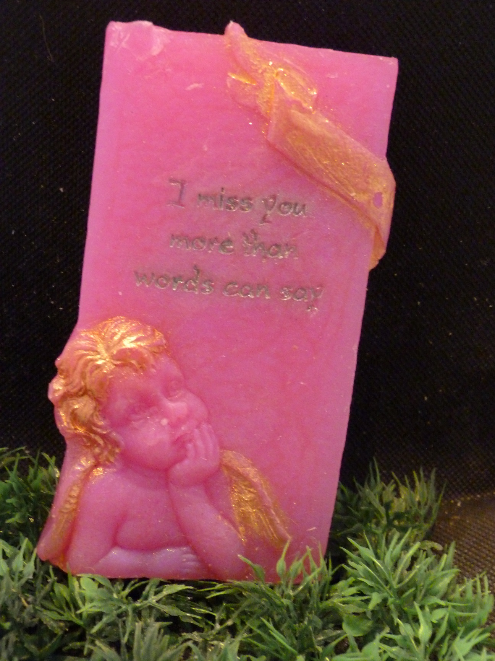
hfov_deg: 22.9
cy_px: 330
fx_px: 1220
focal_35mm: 64
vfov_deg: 30.3
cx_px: 248
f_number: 3.3
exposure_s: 1/8
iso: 800
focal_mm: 11.6
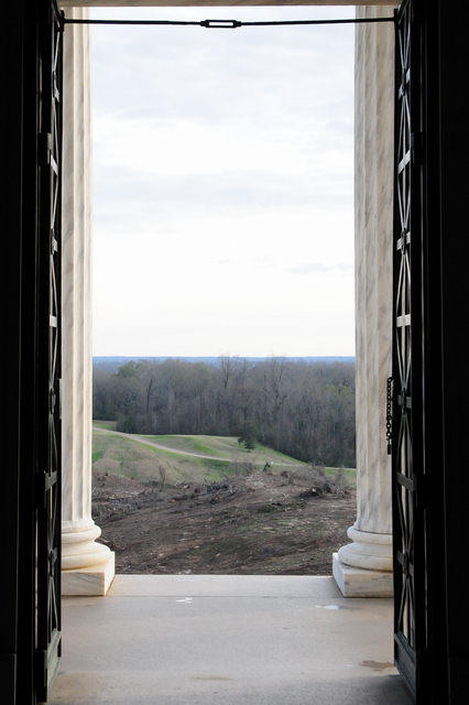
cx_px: 234
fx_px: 910
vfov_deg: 42.3
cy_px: 352
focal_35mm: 46
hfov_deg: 28.9
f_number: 9
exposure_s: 1/320
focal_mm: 31
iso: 1000
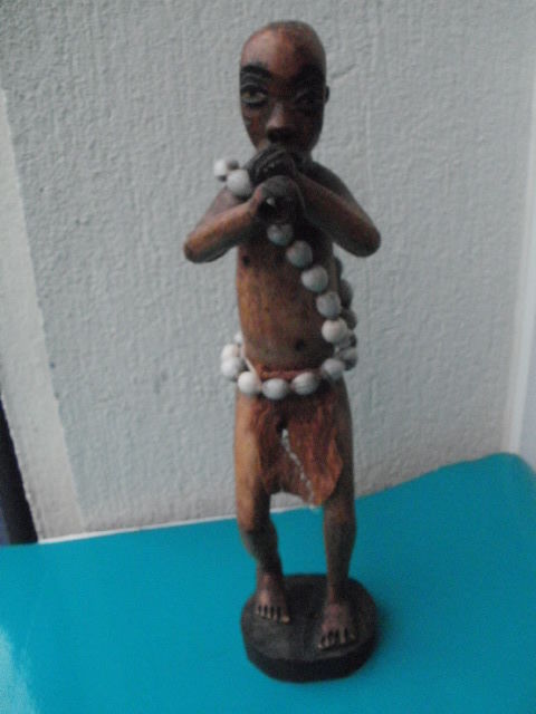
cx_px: 268
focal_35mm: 36
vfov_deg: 51.4
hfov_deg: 39.7
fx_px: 743
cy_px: 357
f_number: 5.6
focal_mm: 6.3
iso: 800
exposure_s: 1/160
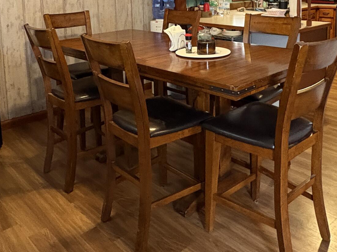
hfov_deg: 49.0
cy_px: 25
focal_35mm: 38
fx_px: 370
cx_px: 175
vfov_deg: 35.5
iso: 800
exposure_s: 1/60
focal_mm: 2.22
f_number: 2.2
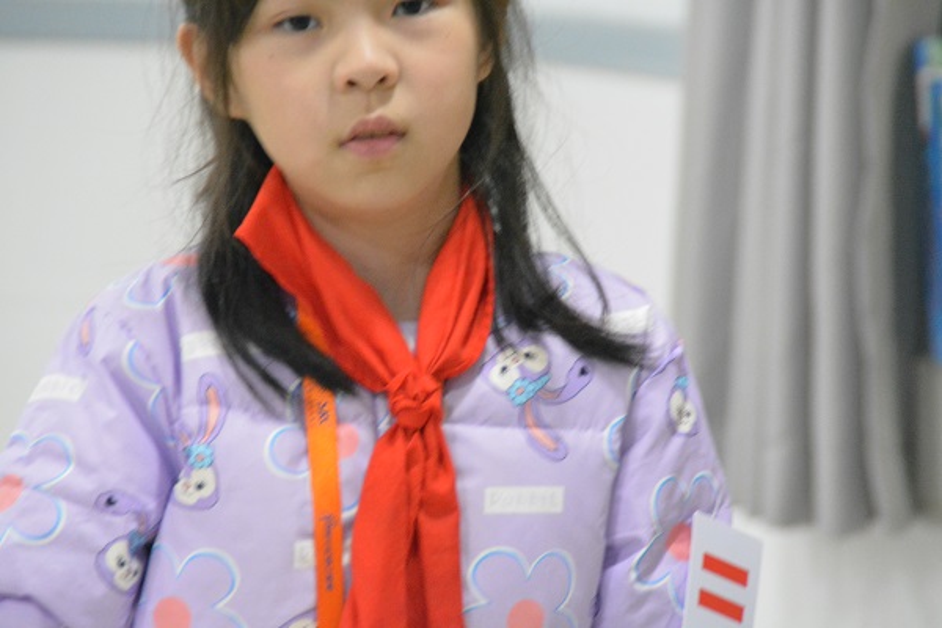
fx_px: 7849
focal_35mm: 300
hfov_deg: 6.9
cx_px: 471
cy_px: 314
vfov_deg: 4.6
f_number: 6.3
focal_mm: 200
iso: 6400
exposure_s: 1/125
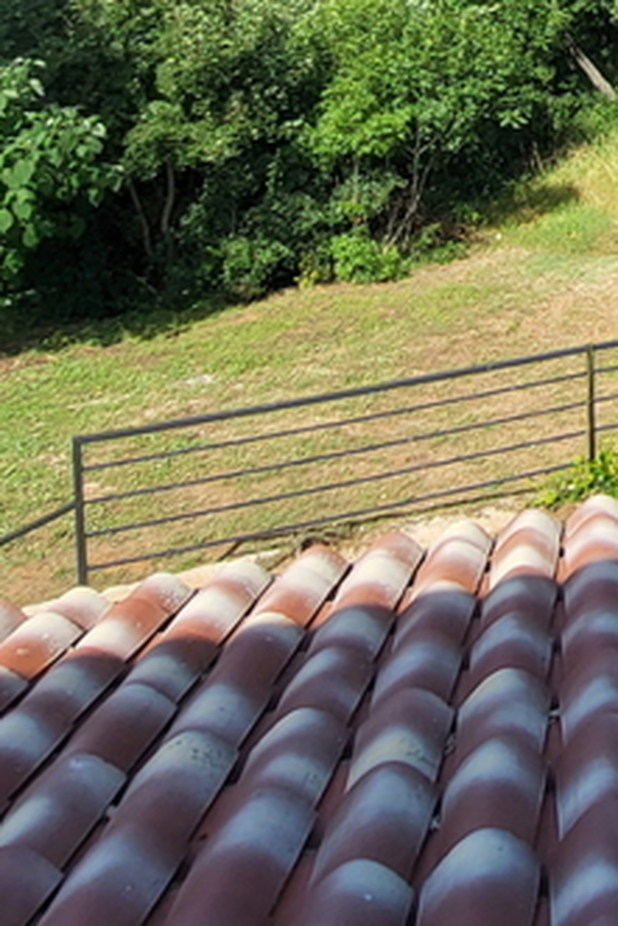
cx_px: 1035
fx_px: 1260
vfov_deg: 33.1
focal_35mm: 49
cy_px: -182
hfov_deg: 21.1
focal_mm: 1.74
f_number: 2.2
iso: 32
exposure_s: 1/671
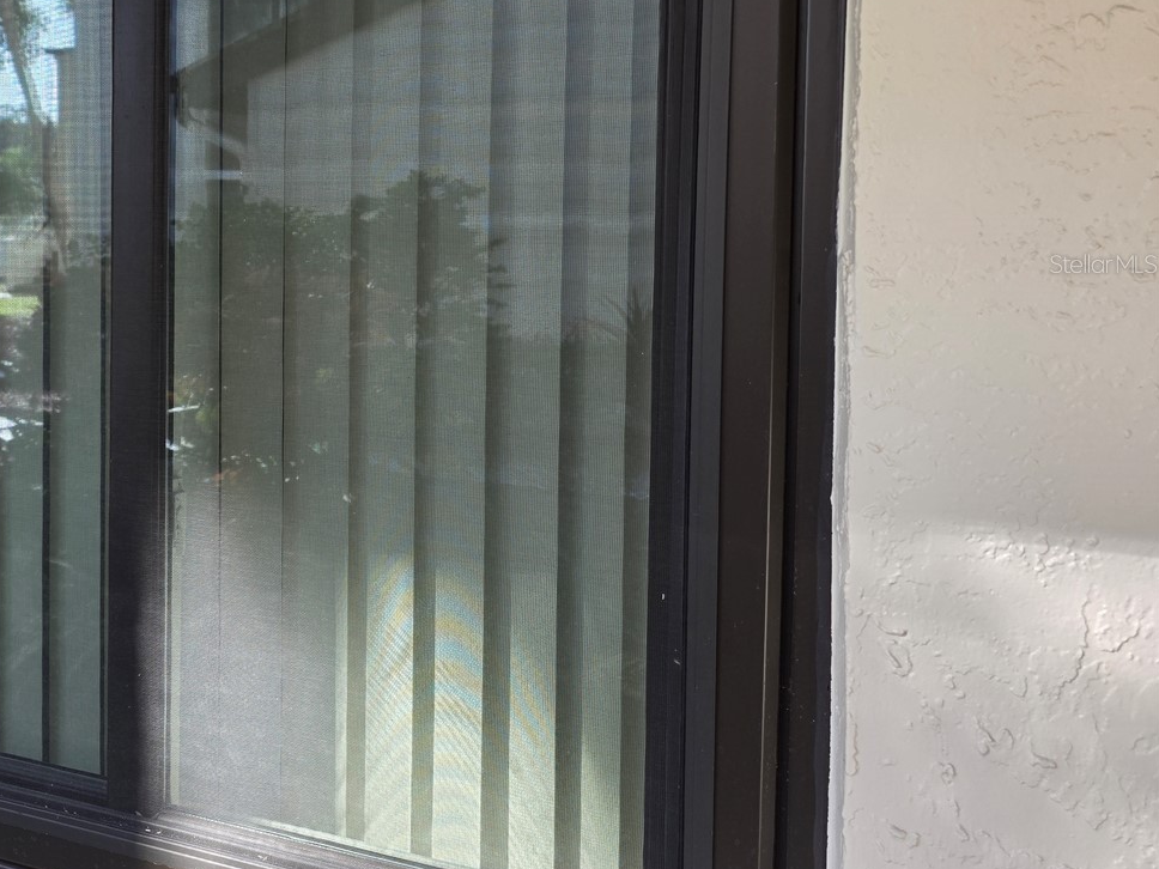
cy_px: 263
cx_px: 205
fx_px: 1272
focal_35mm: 38
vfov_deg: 37.2
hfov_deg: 46.0
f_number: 1.7
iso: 80
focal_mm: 6.3
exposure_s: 1/180
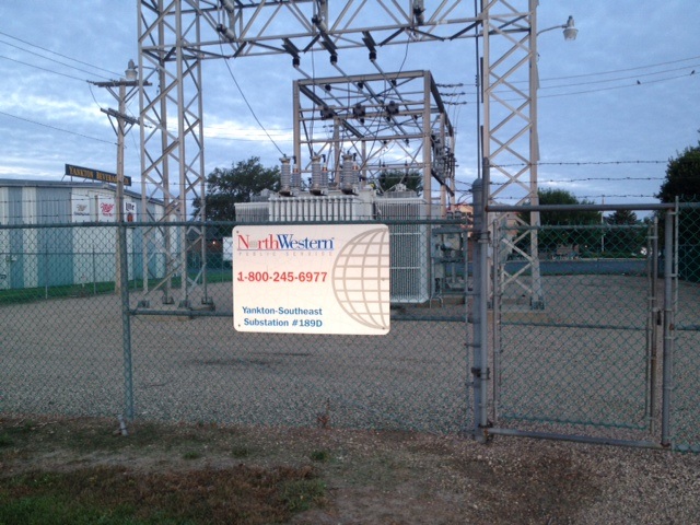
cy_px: 262
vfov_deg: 40.7
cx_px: 350
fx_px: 708
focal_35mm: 35
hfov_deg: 52.6
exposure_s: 1/30
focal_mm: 4.28
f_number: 2.4
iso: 64
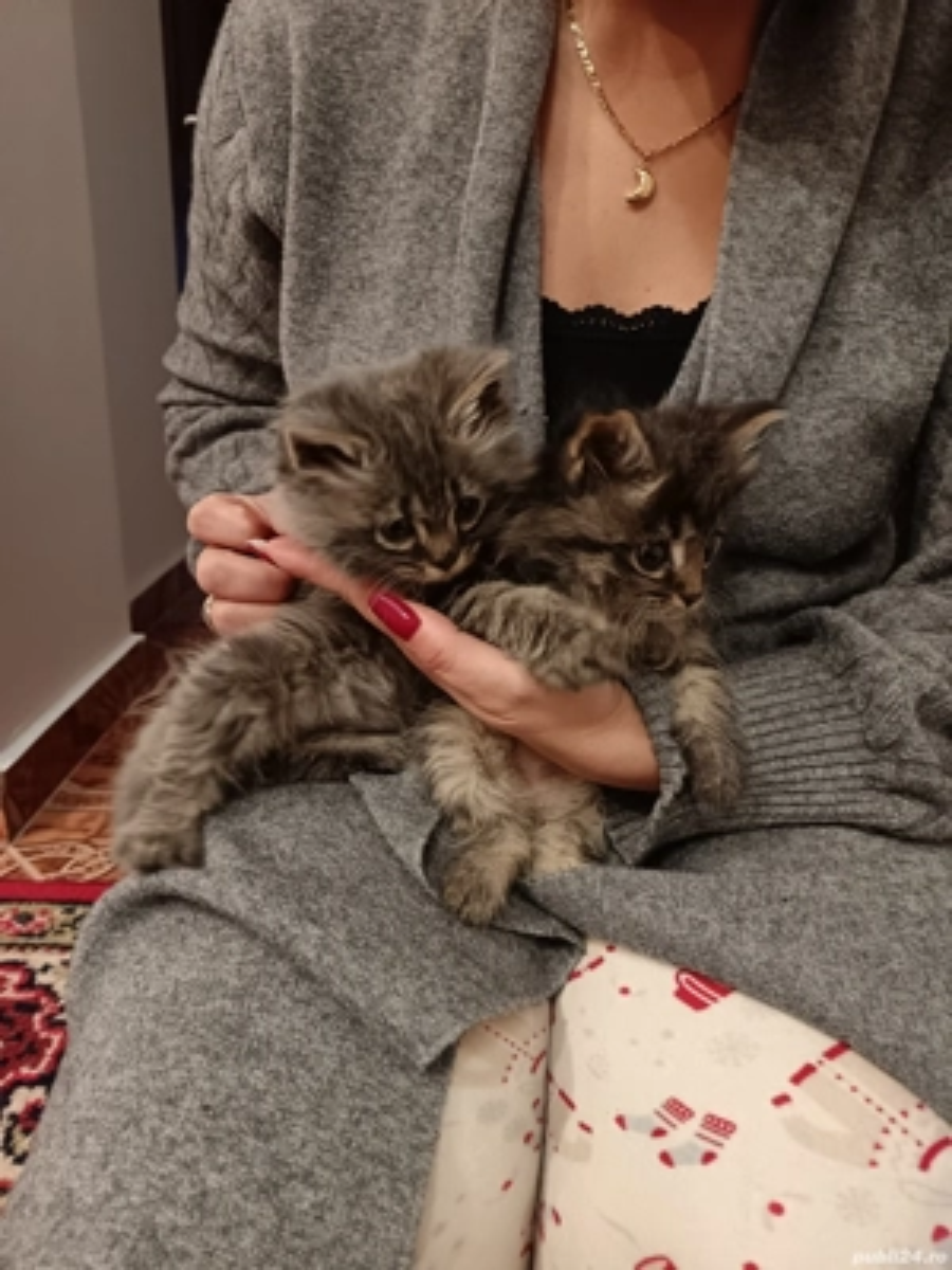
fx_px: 880
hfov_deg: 56.8
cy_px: 635
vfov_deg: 71.6
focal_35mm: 24
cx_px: 476
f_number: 1.75
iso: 3742
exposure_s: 1/33.3
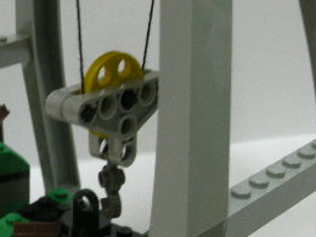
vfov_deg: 17.2
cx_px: 19
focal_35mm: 86
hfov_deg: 22.1
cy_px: 125
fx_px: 785
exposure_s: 1/8.2
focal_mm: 5.7
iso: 164
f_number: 2.8
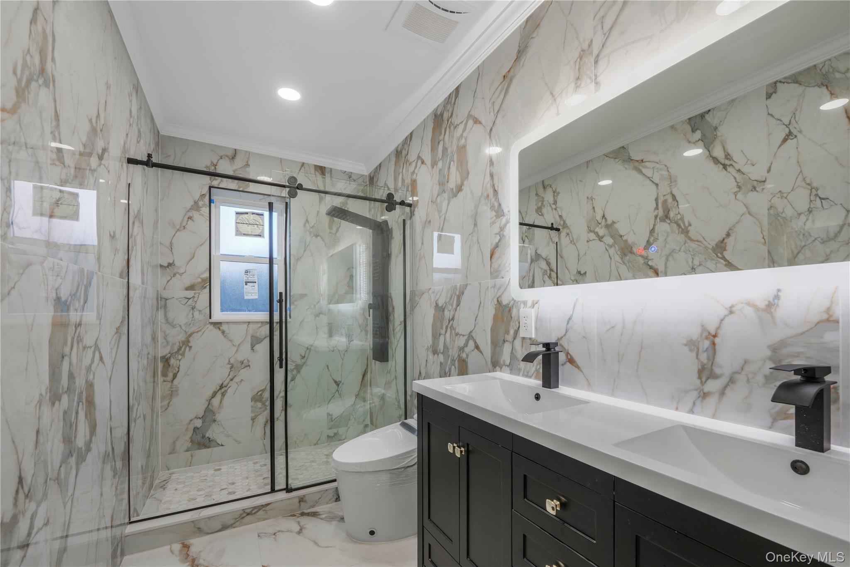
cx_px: 425
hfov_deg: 104.3
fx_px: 331
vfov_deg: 81.2
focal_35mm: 14
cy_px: 284
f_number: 8
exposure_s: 1/8
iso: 100
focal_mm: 14
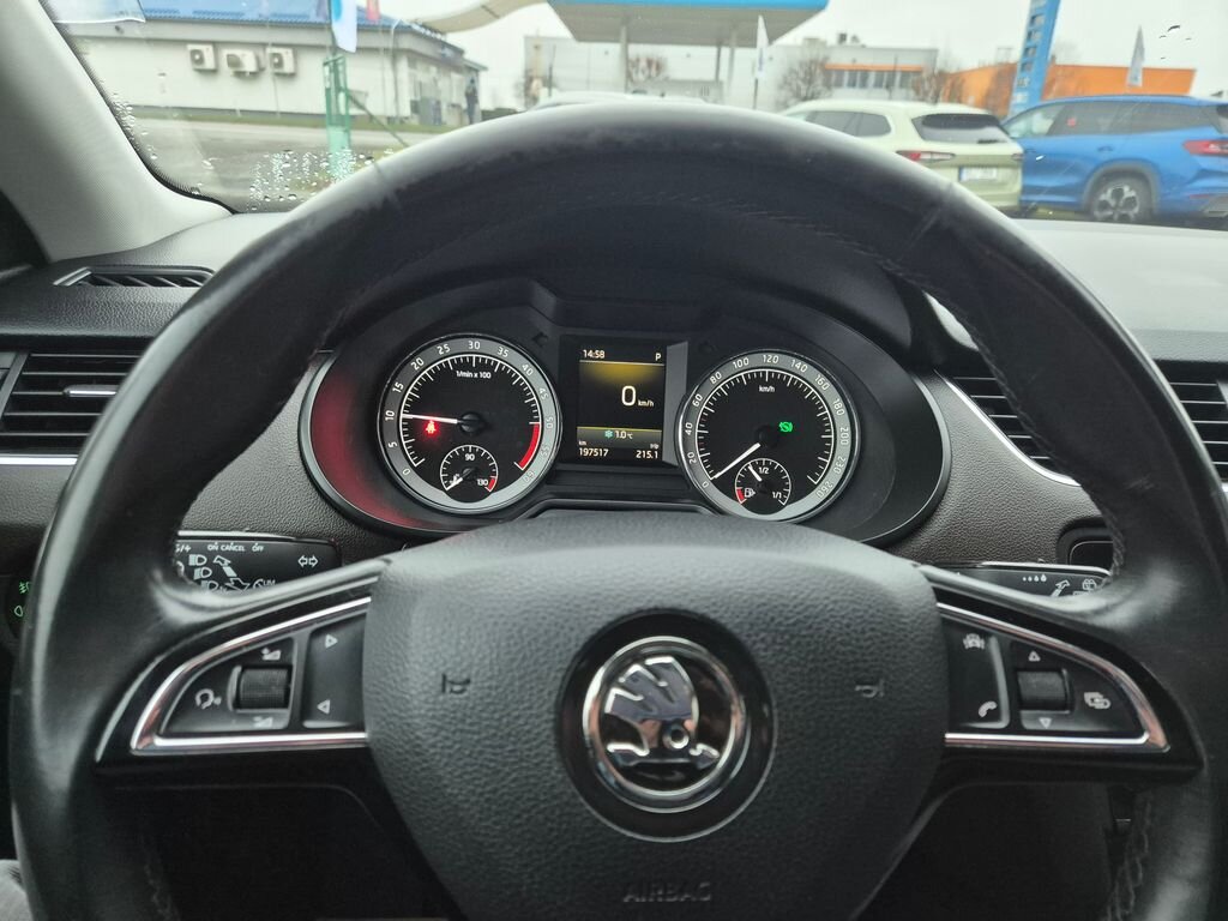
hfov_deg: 73.9
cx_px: 614
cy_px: 460
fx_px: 816
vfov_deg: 58.9
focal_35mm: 23
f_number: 1.8
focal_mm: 5.4
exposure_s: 1/100
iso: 800
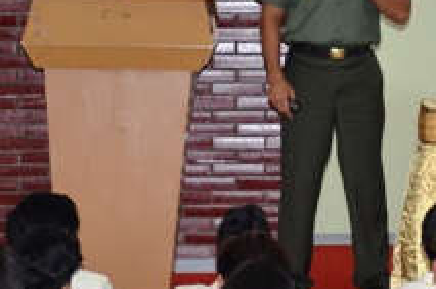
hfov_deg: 9.0
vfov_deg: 6.1
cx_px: 573
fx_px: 2719
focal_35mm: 225
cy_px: -16
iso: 800
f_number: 5
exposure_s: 1/100
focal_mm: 50
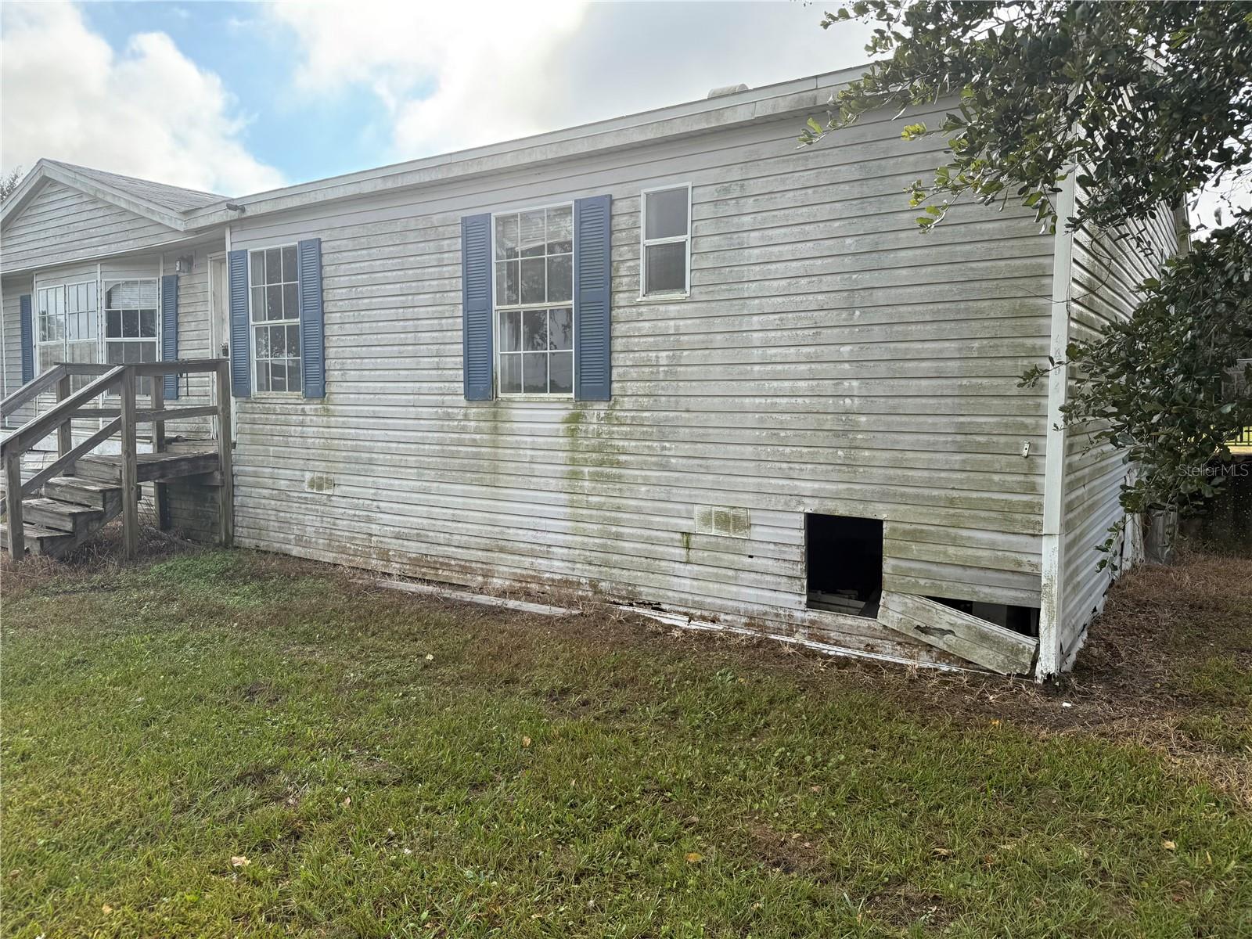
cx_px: 626
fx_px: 868
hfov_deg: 71.6
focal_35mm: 24
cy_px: 470
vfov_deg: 56.8
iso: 80
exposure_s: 1/1522
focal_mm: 6.76
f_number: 1.78
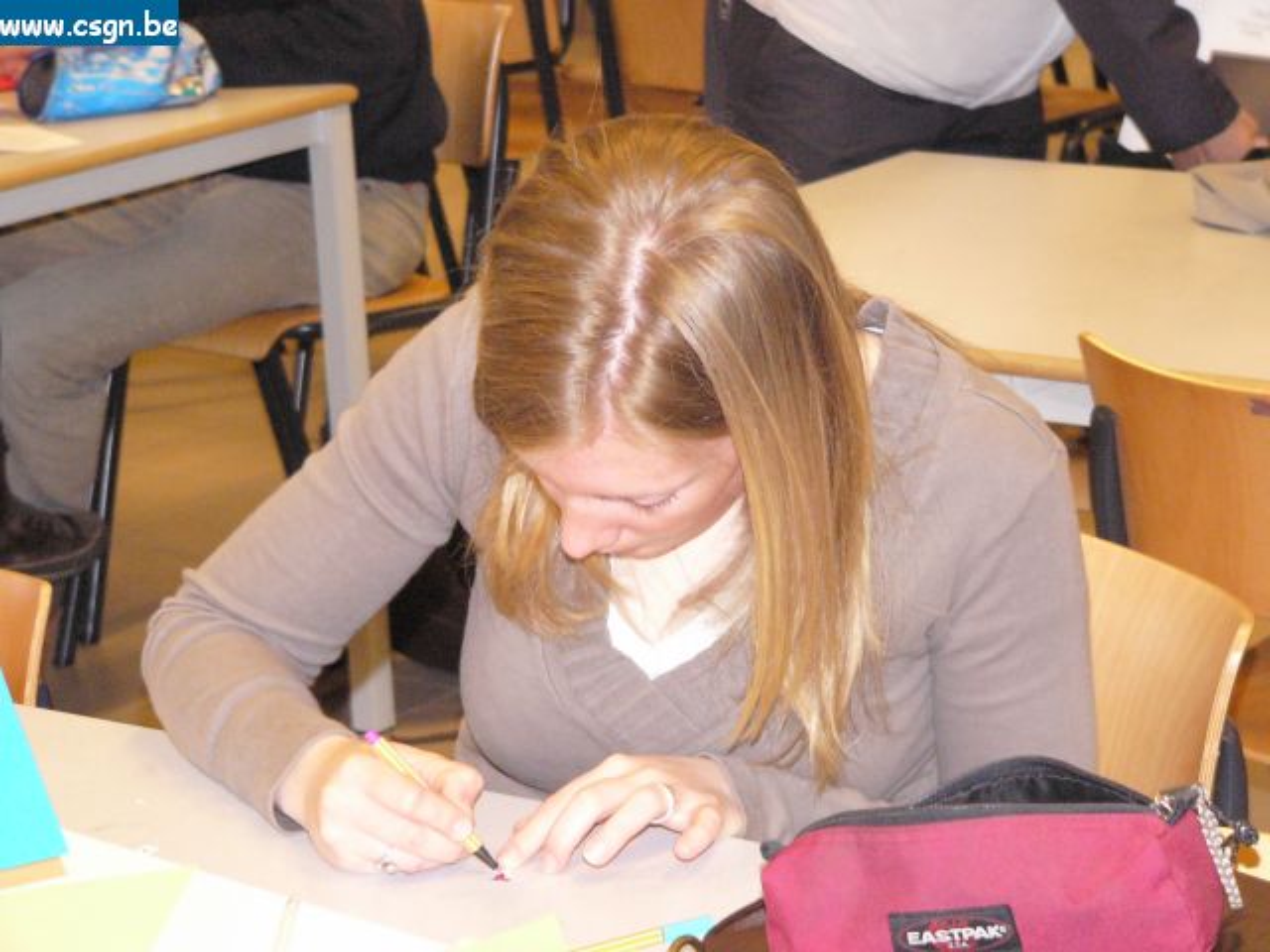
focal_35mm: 119
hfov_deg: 16.6
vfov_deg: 12.5
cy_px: 476
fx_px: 4366
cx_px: 635
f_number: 2.8
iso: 400
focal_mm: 19.7
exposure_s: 1/60
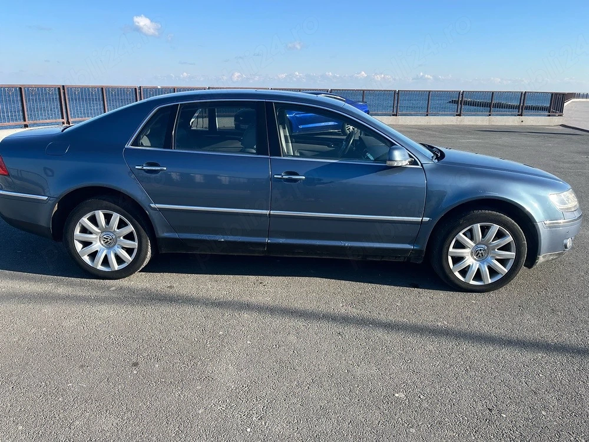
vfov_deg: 53.1
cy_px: 221
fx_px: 442
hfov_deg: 67.3
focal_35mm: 26
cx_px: 294
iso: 50
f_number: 1.6
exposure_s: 1/1536
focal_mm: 5.1
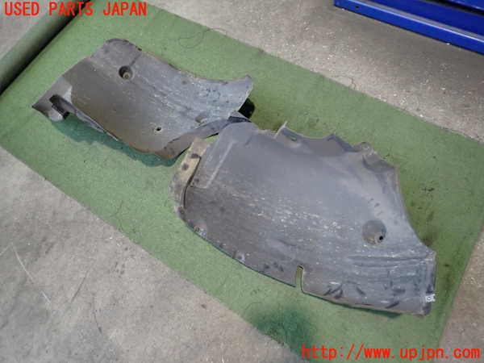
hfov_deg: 69.4
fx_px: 350
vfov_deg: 54.9
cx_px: 242
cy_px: 182
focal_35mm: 25
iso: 320
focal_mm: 4.5
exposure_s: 1/30
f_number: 2
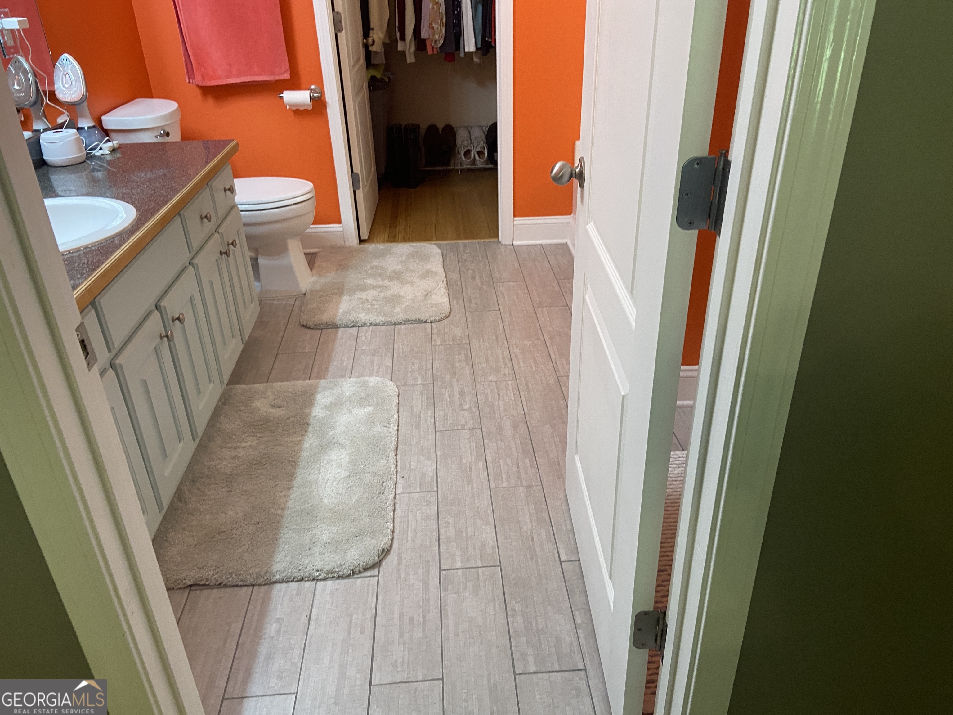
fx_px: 716
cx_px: 476
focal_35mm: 26
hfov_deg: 67.3
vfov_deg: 53.1
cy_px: 358
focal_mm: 4.25
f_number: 1.8
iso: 200
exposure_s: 1/60
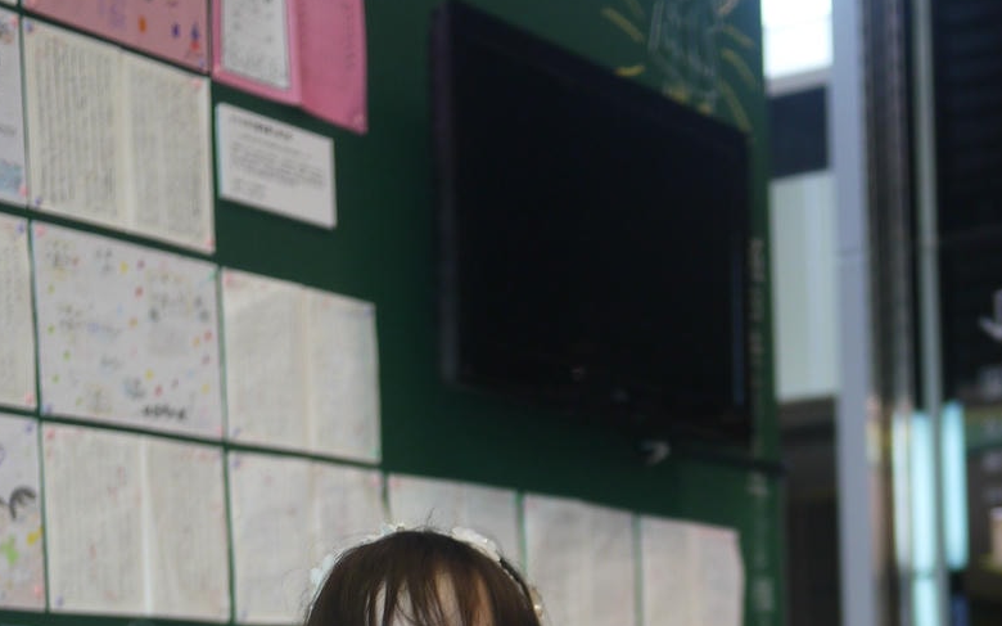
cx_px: 620
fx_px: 2375
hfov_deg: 23.8
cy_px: 899
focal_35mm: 87
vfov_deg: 14.2
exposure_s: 1/60
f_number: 1.7
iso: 250
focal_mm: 20
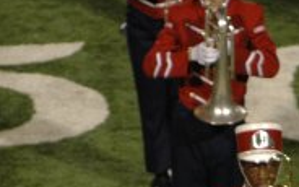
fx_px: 8124
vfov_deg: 1.3
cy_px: 478
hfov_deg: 2.1
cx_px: 269
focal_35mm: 997
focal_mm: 200
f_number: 2.8
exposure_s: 1/60
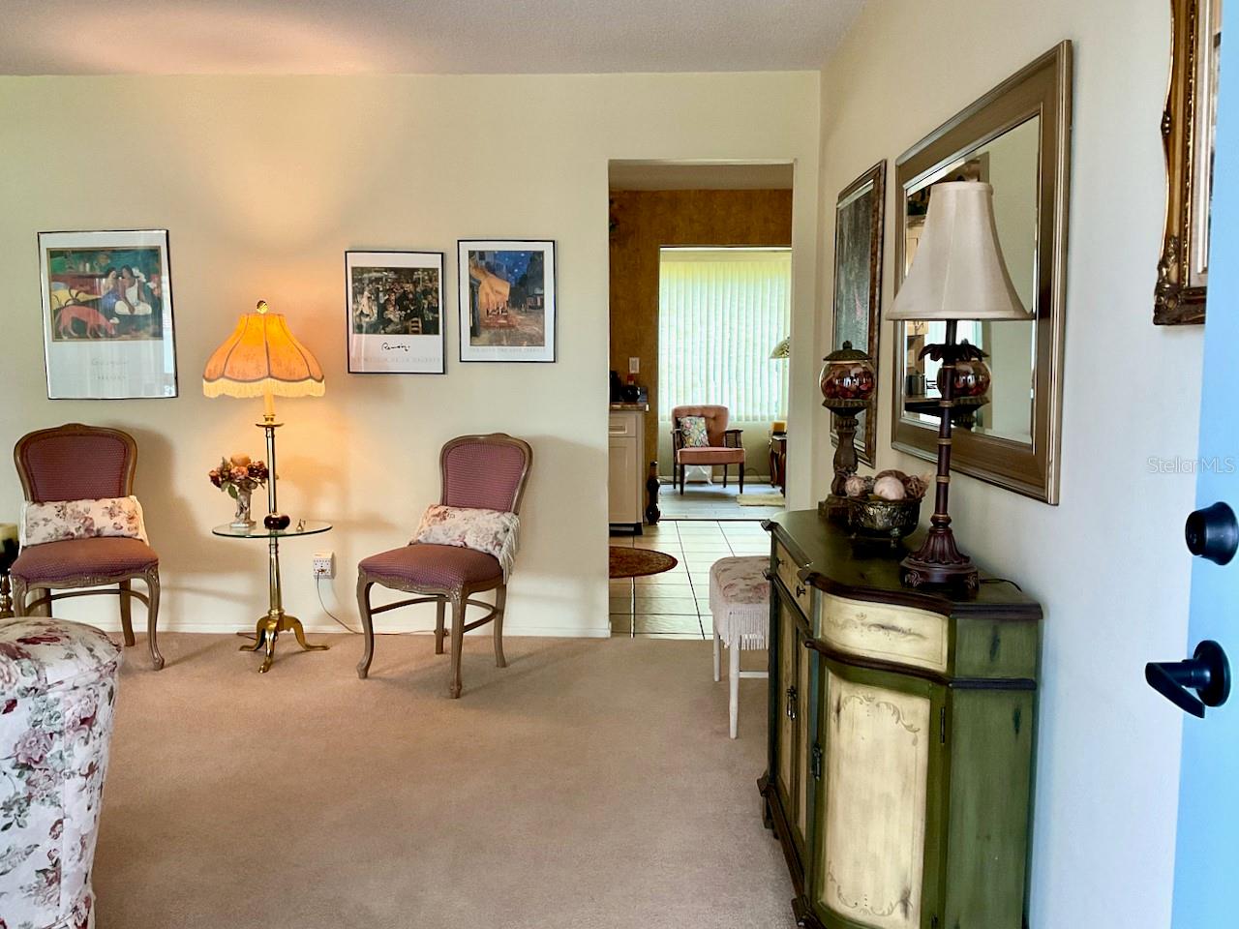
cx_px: 620
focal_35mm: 29
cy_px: 464
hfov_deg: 61.7
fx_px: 1038
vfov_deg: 48.2
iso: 80
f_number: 1.8
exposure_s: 1/60
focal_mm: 3
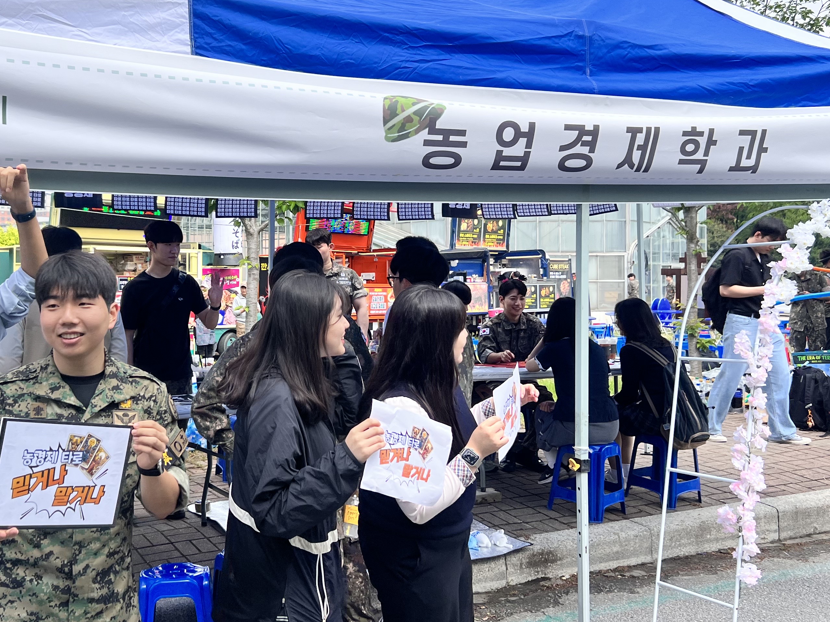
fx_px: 983
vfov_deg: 35.1
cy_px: 264
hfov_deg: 45.0
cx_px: 265
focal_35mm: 41
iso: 50
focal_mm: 5.7
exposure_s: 1/2404
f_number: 1.5
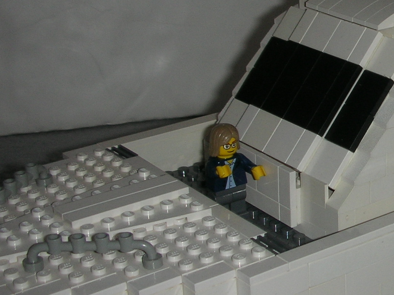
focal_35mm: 88
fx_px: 1002
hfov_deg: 21.2
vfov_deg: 16.7
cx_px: 426
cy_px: 64
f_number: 3
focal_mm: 5.8
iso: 50
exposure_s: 1/60.1
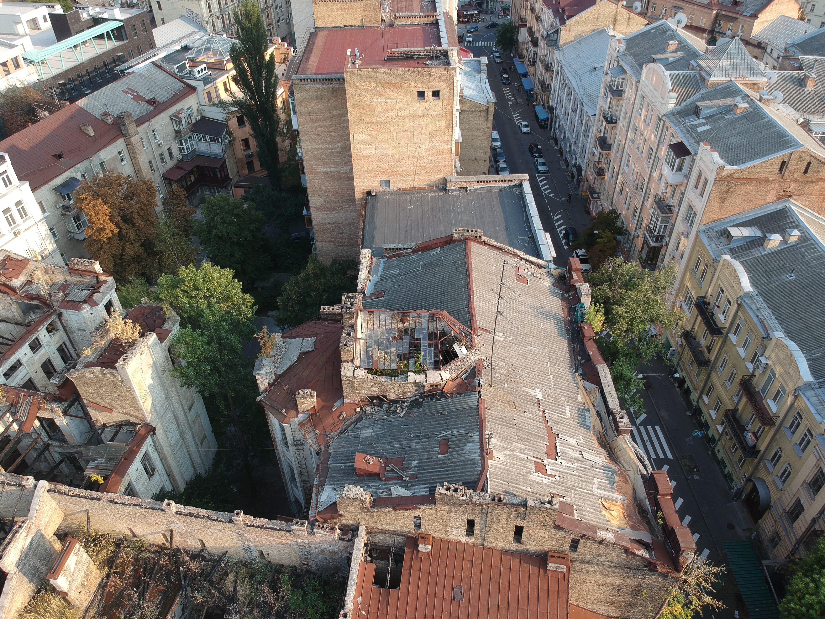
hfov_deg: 69.4
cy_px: 310
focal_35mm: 25
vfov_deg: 54.9
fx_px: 596
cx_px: 412
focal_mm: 4.49
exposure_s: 1/320
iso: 100
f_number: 2.6
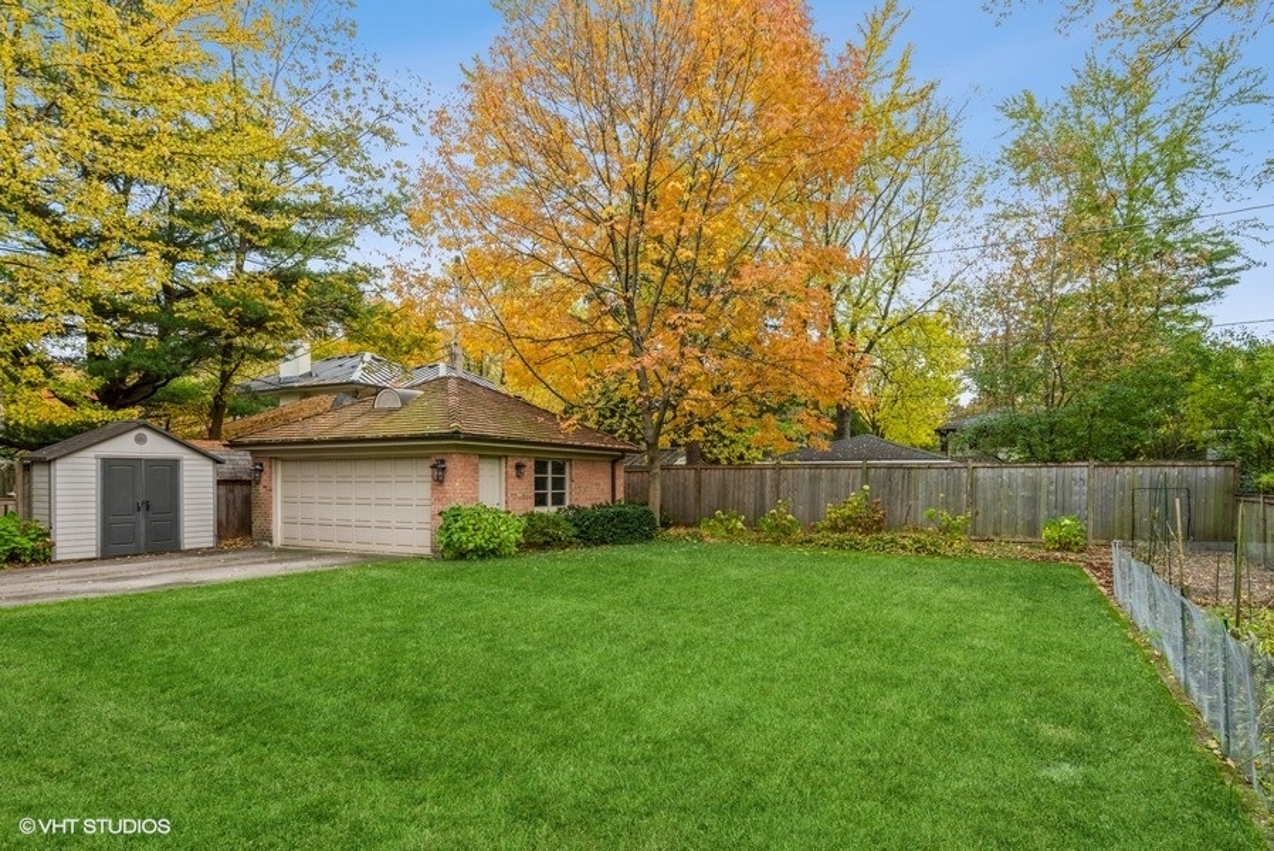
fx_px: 673
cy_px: 426
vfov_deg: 64.6
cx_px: 637
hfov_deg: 86.9
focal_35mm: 19
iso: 200
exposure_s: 1/80
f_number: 9
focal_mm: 19
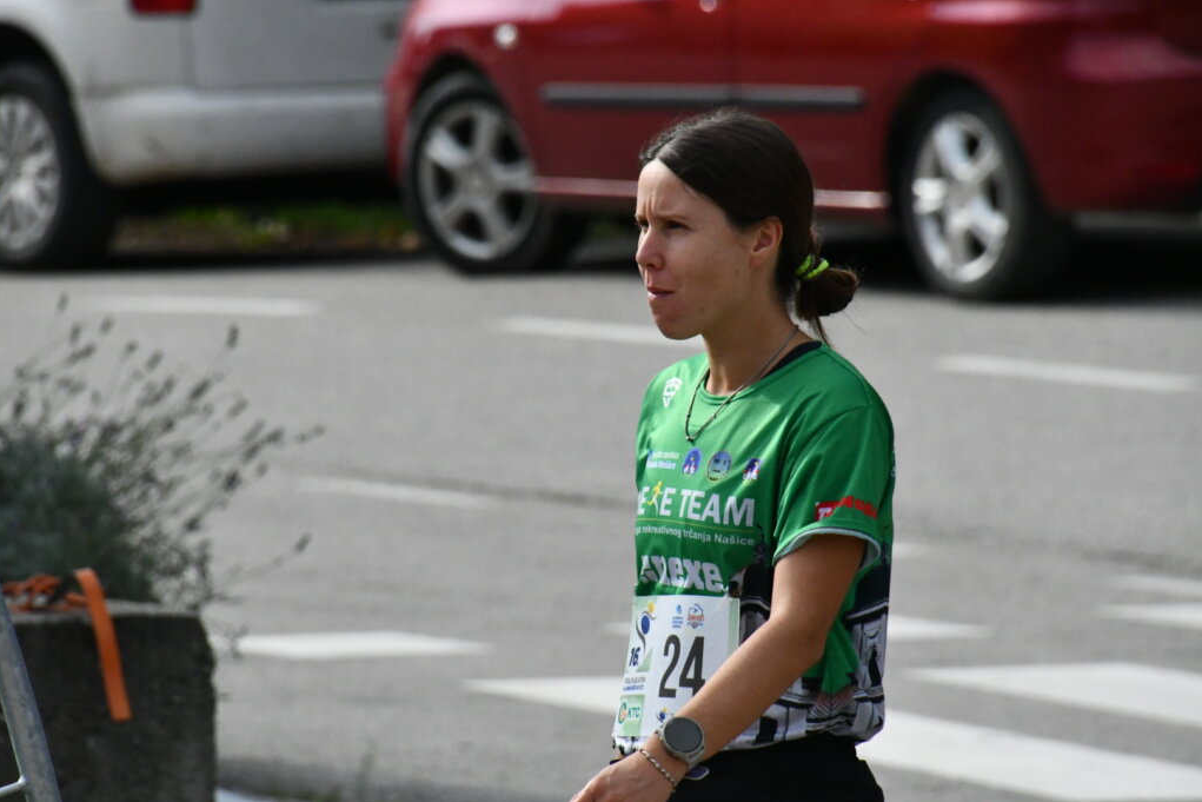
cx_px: 600
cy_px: 401
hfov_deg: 3.4
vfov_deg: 2.3
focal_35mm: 602
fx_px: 20102
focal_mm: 400
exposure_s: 1/6400
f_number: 10
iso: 3200
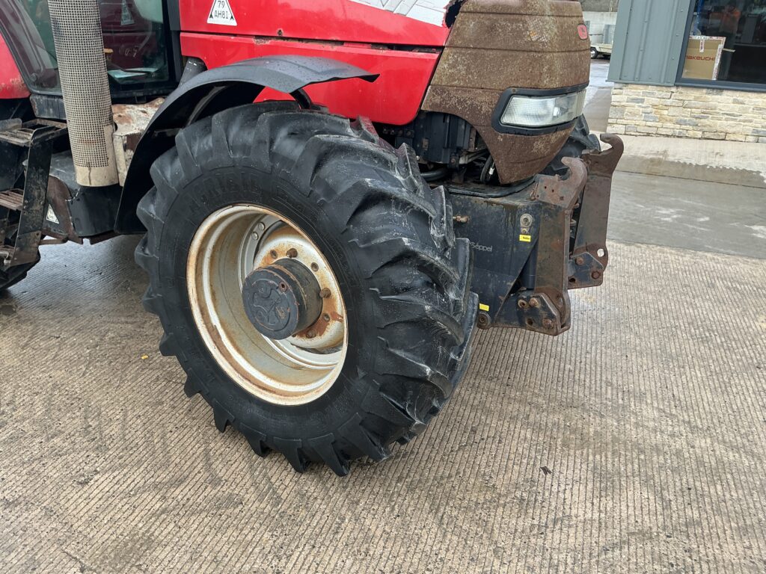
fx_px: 620
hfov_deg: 63.4
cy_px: 287
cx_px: 383
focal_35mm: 28
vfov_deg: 49.7
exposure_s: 1/172
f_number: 1.8
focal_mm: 3
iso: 20
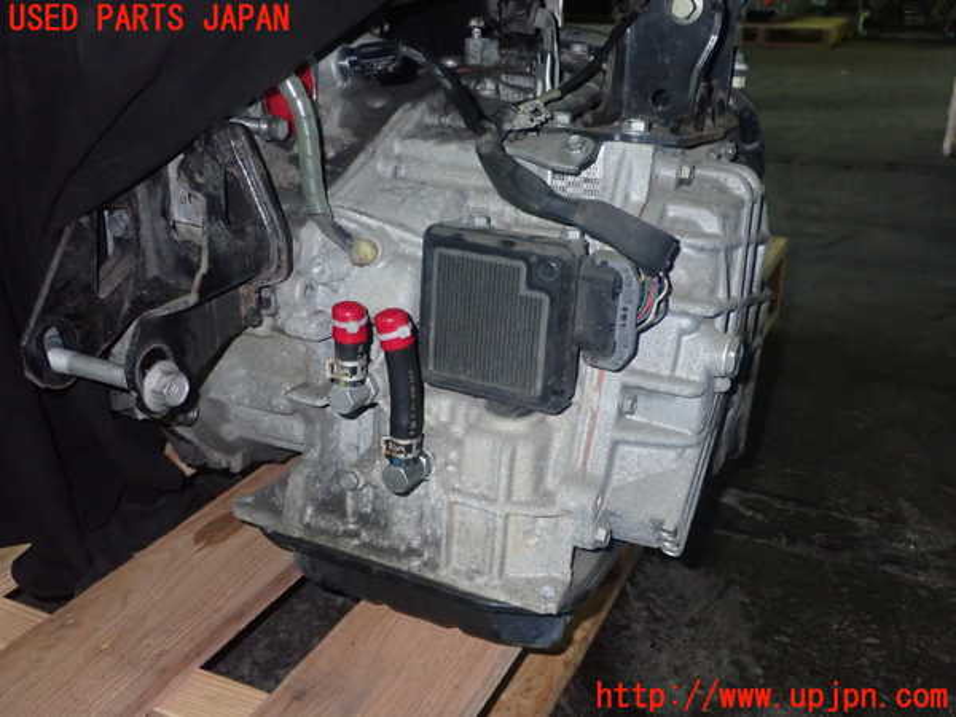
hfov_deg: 51.4
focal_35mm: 36
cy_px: 358
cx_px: 478
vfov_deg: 39.7
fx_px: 994
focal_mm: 6.37
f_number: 7.1
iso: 800
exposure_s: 1/40
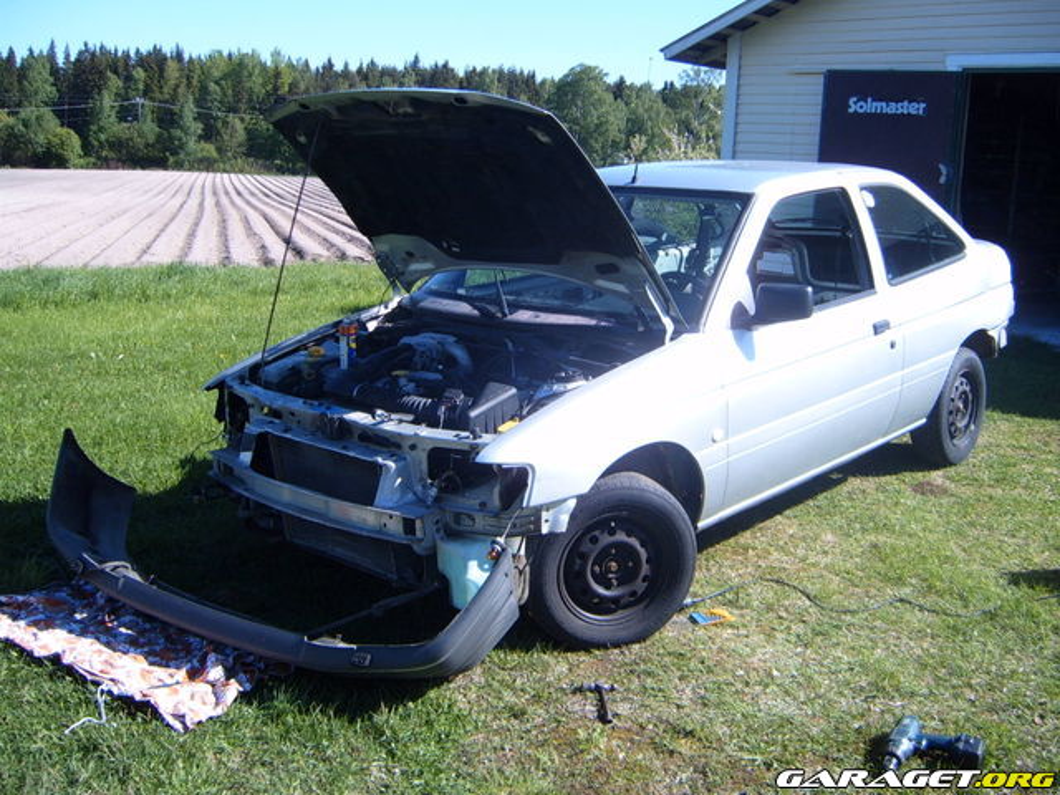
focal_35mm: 37
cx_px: 530
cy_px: 398
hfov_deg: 50.1
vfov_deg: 38.7
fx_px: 1133
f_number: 2.9
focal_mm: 6.2
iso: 63
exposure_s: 1/500
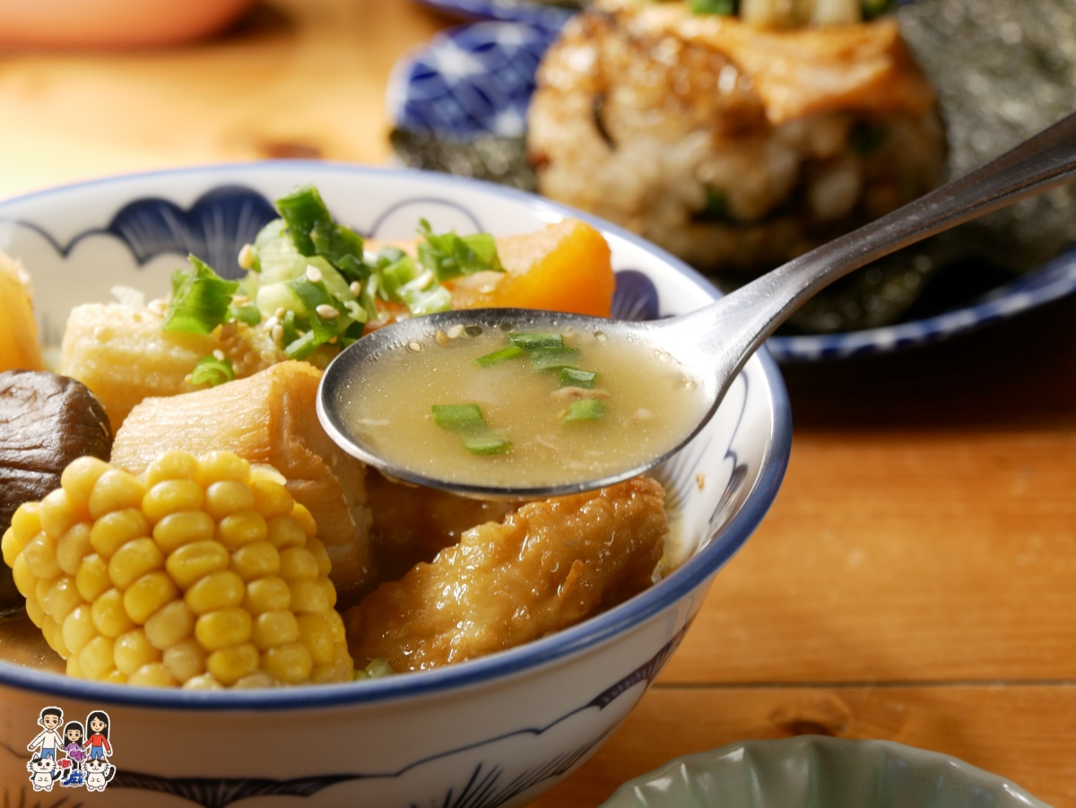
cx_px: 538
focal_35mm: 92
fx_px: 2861
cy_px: 404
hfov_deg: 21.3
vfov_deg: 16.1
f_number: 4.9
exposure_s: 1/20
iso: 400
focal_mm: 46
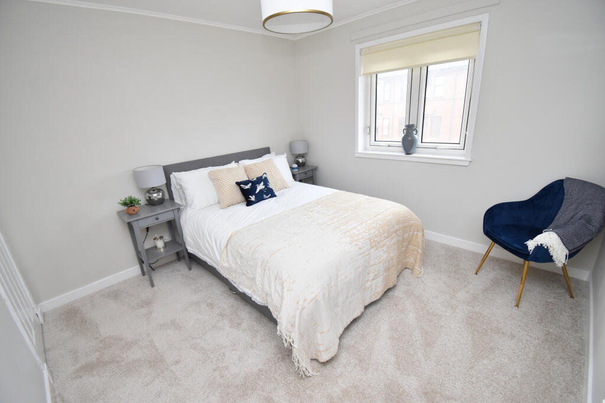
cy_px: 202
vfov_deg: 77.3
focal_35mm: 15
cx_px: 302
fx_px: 252
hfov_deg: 100.4
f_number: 4.5
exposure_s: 1/160
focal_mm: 10
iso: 800
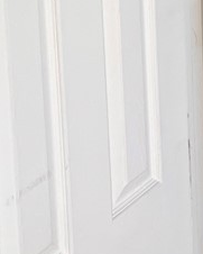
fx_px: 863
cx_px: 340
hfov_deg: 12.5
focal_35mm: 115
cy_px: -98
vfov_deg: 15.7
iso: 125
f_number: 1.6
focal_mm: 5.1
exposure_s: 1/101
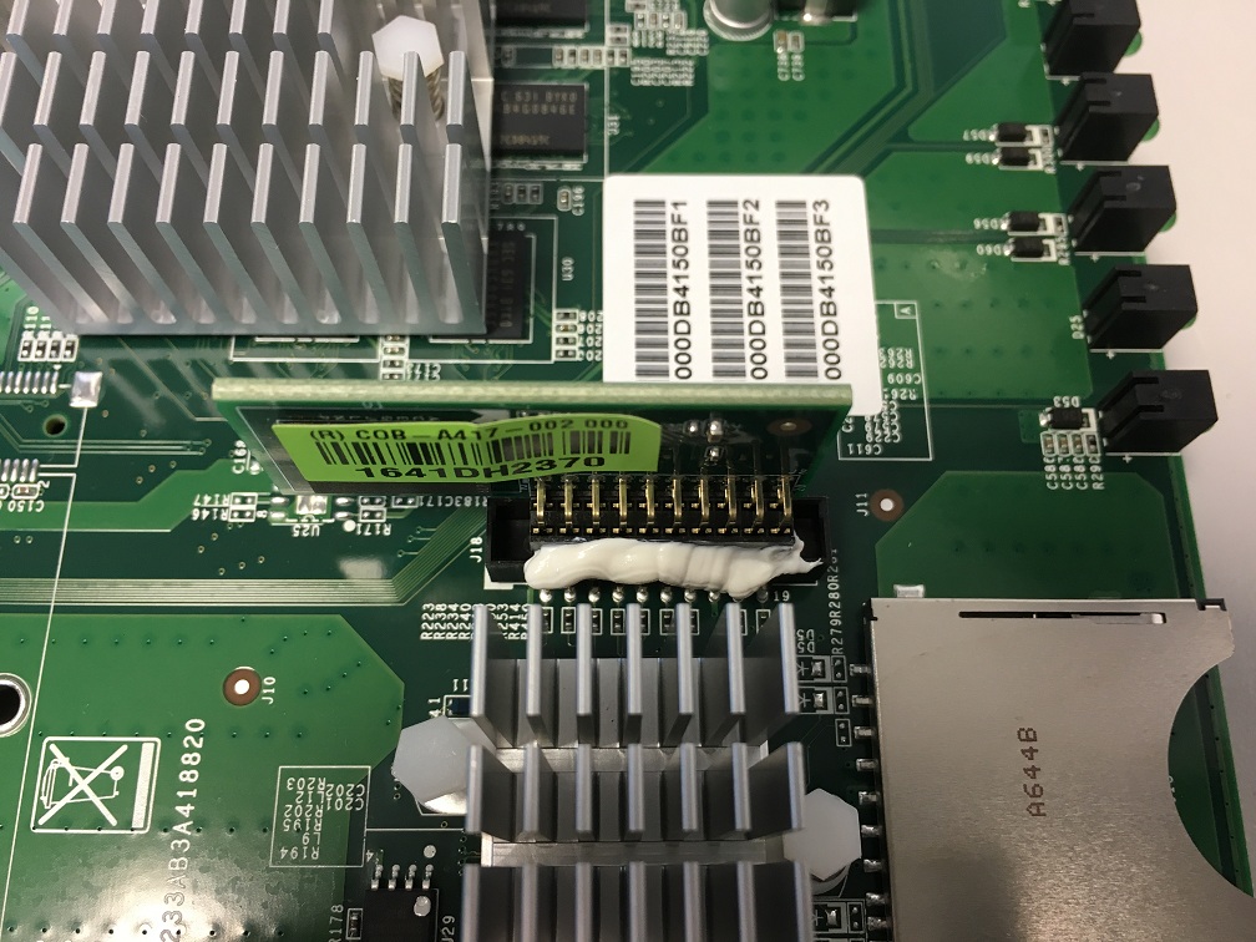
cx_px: 628
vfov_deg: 48.2
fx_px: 1052
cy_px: 471
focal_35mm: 29
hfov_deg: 61.7
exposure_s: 1/33
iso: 80
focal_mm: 4.15
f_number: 2.2
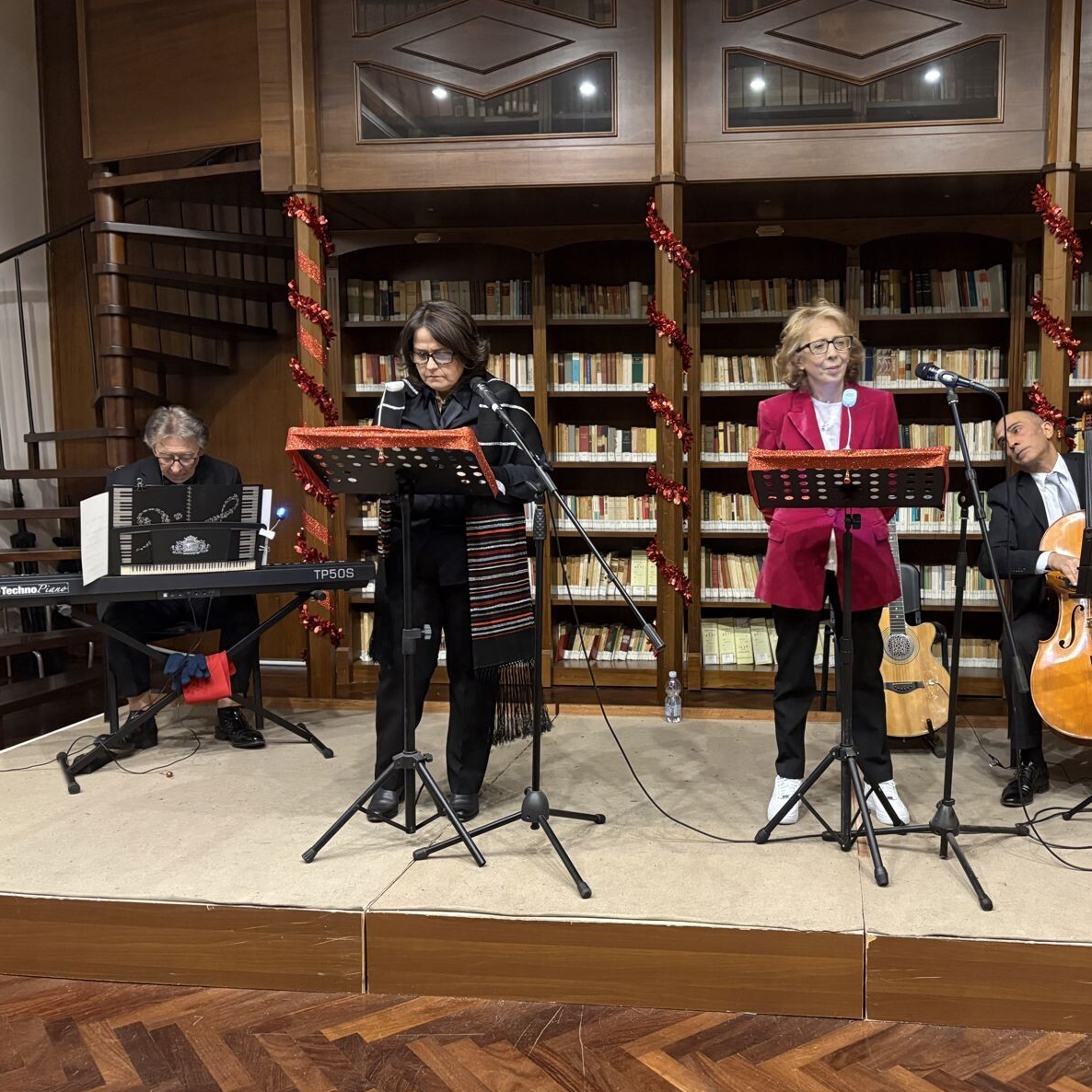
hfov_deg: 51.9
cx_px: 691
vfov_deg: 52.5
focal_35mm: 31
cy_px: 544
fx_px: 1106
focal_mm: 5.96
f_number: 1.6
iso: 500
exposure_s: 1/50
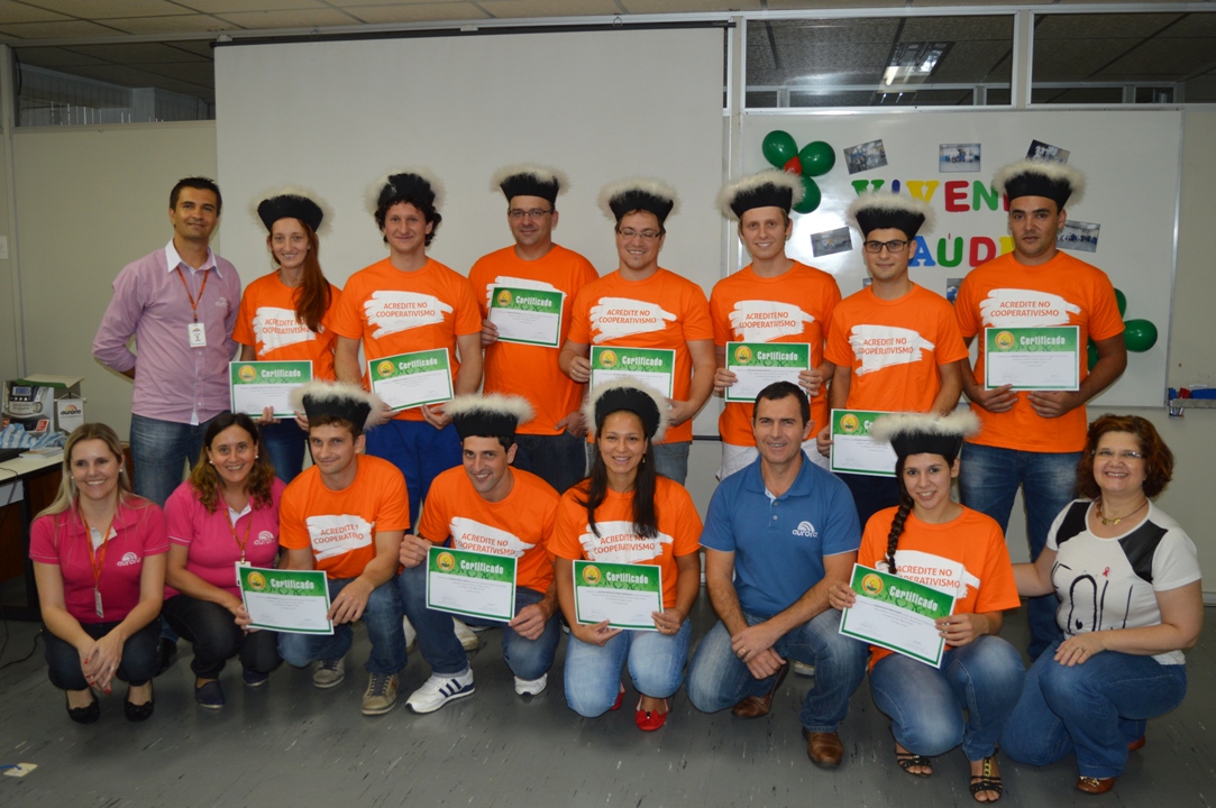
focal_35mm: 34
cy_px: 404
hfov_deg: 55.1
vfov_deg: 38.3
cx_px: 608
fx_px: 1164
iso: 450
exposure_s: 1/60
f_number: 3.8
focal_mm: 23
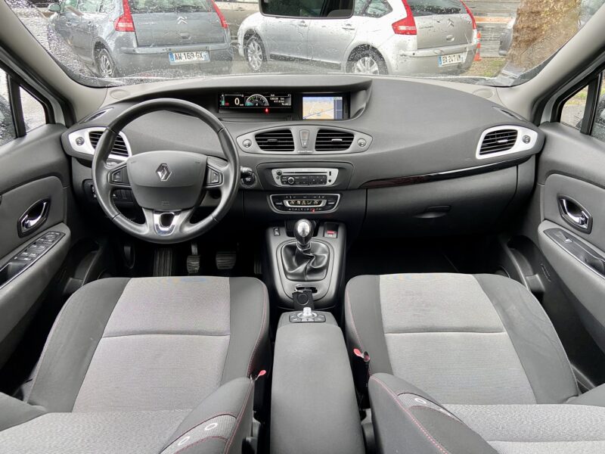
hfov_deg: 67.3
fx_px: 454
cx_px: 302
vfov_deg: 53.1
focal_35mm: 26
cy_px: 227
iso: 125
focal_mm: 4.25
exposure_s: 1/86
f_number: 1.8
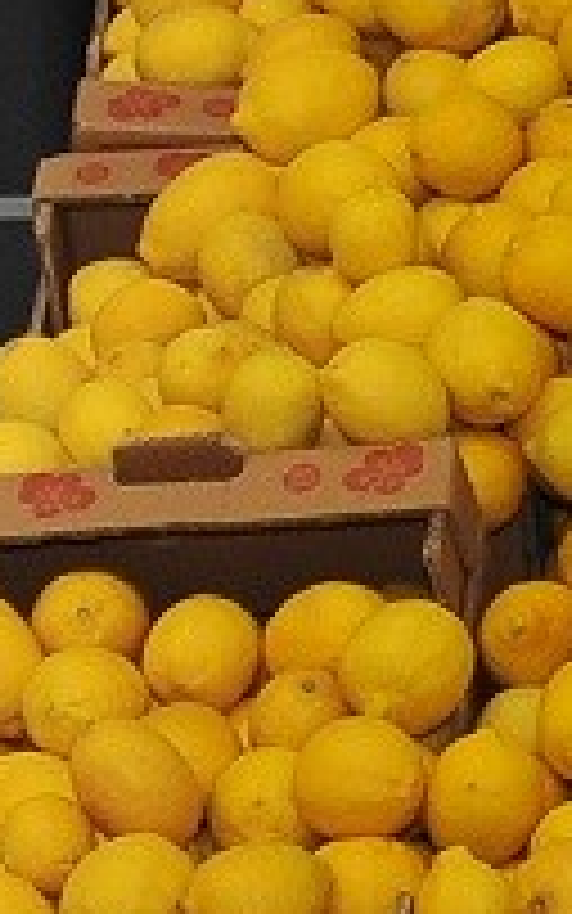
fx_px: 9297
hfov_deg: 3.4
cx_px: 1711
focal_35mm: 373
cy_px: 194
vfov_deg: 5.6
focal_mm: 35
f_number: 5.6
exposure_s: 1/160
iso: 800
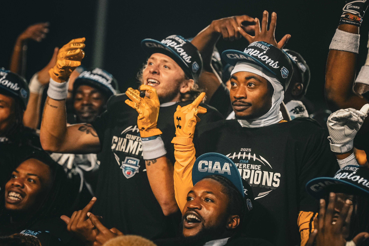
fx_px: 1538
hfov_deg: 13.7
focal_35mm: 150
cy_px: 123
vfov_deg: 9.2
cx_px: 184
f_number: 4
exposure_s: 1/160
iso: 10000
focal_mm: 150
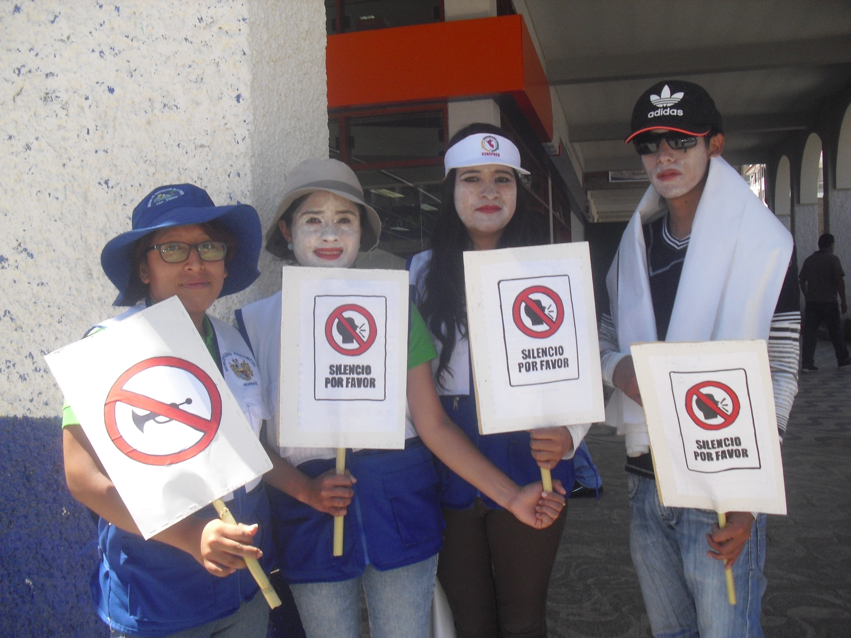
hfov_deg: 51.4
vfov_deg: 39.7
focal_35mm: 36
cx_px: 426
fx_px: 885
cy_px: 319
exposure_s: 1/125
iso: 200
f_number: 7.8
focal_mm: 6.3
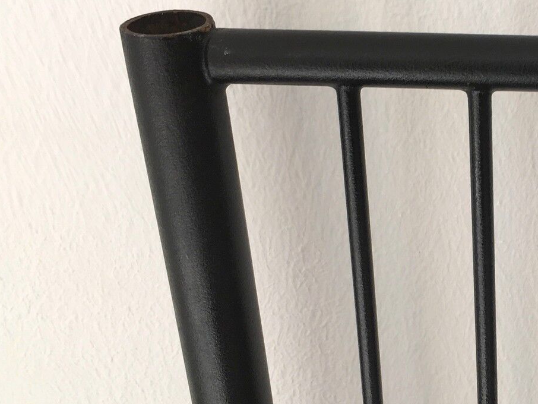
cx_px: 524
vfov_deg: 22.9
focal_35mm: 64
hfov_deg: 28.6
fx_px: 995
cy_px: 197
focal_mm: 4.15
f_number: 2.2
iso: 25
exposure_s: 1/136
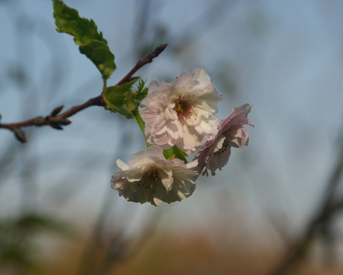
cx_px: 182
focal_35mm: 179
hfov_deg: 10.8
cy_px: 137
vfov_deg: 8.7
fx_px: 1812
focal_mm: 105
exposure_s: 1/500
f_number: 8
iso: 200
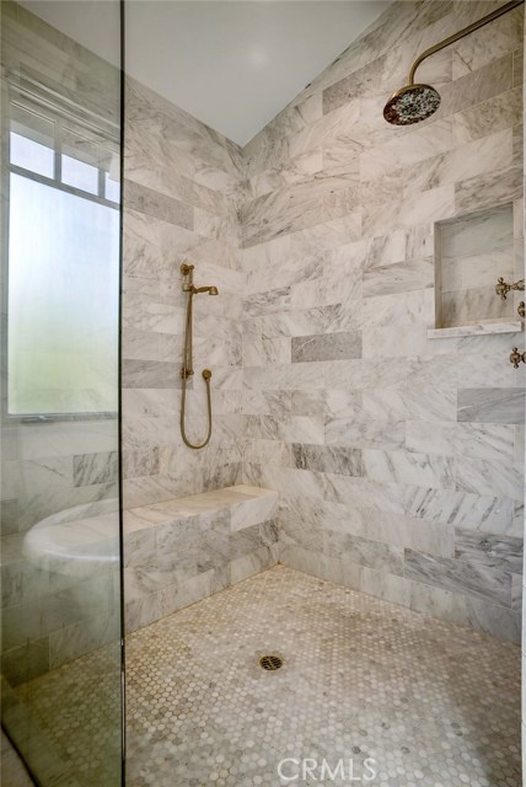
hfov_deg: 67.5
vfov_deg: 89.9
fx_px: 394
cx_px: 263
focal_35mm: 18
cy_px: 394
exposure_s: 1/100
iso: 125
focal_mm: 18
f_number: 8
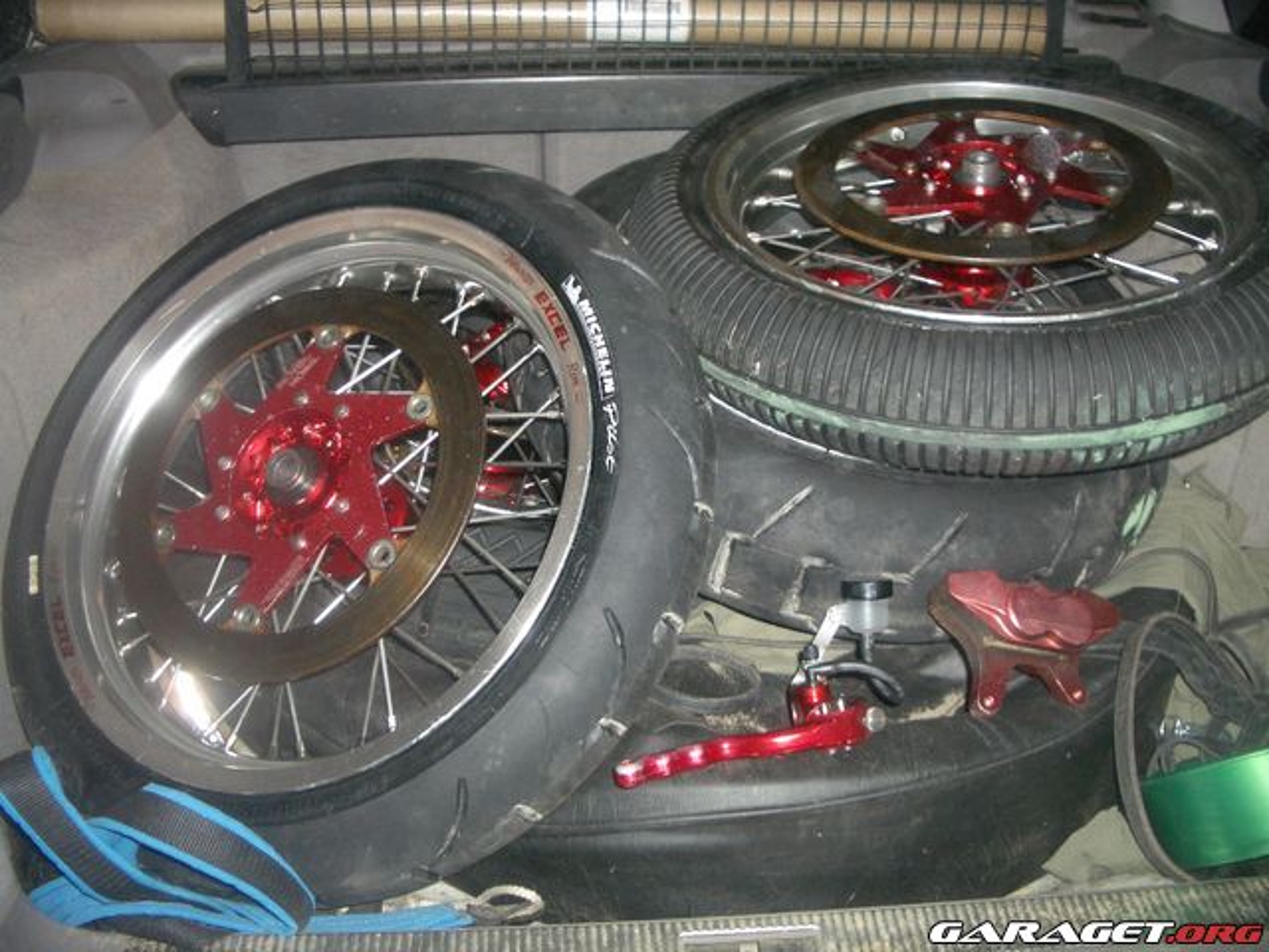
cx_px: 634
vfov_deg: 40.7
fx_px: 1283
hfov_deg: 52.6
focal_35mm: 35
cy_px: 476
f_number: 2.6
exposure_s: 1/60
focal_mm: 5.8
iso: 100
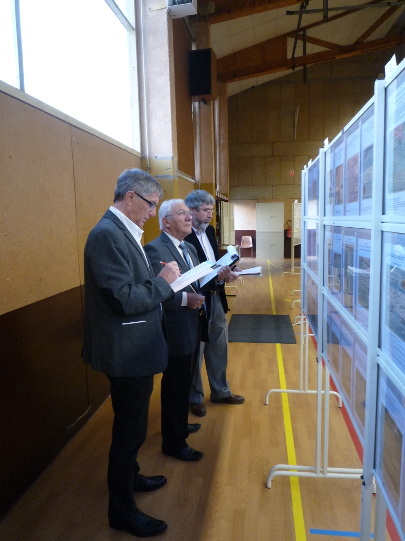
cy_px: 270
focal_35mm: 25
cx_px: 202
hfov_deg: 54.9
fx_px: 390
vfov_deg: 69.4
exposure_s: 1/30
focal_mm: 4.4
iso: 160
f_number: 2.8
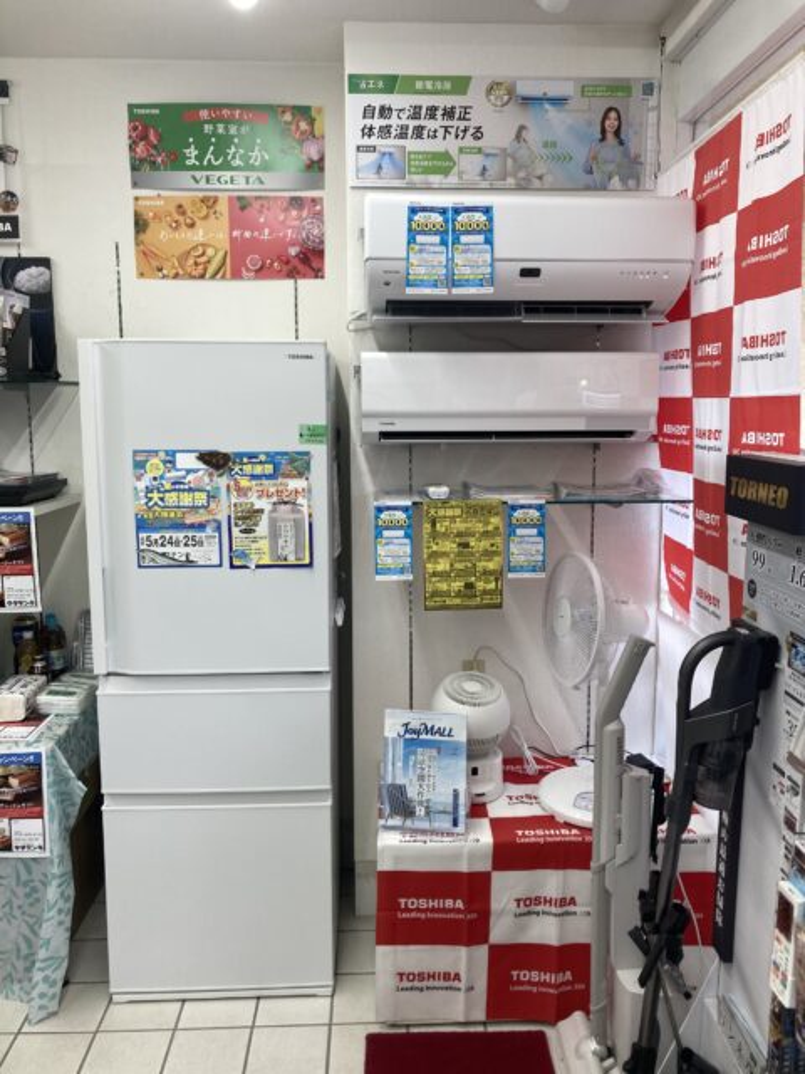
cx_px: 402
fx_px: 868
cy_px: 537
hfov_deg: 49.7
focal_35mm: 28
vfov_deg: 63.4
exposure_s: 1/100
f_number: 1.8
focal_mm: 3.99
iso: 32
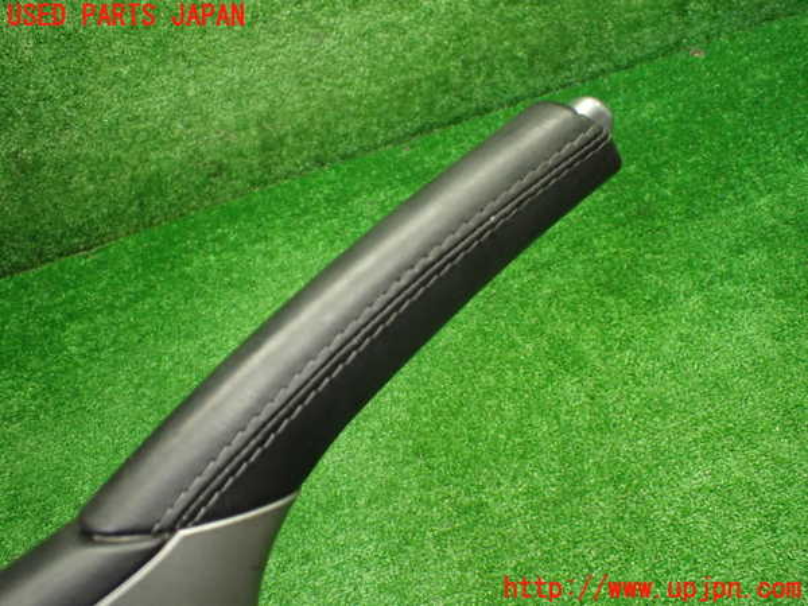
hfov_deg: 60.0
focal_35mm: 30
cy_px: 303
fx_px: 700
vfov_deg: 46.8
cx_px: 404
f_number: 2.3
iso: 800
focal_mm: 5.4
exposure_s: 1/125
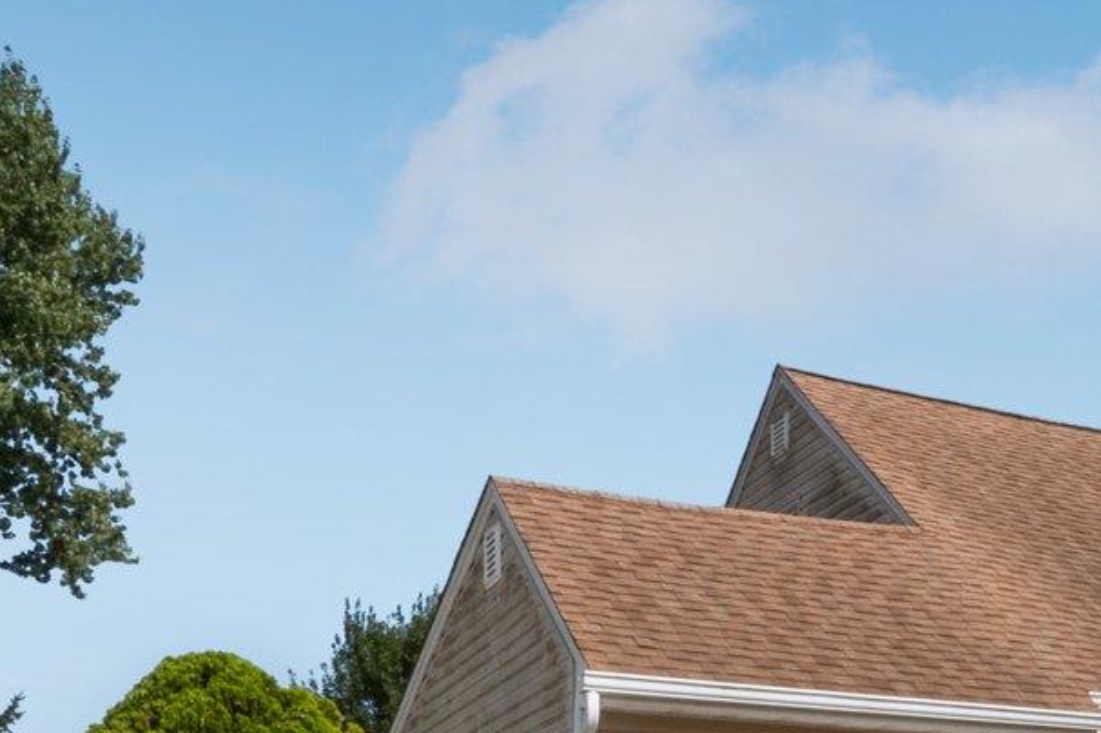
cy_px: 767
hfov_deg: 32.9
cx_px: 1175
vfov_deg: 23.7
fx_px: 1651
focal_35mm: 54
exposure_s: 1/320
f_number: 14
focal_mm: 8
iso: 400
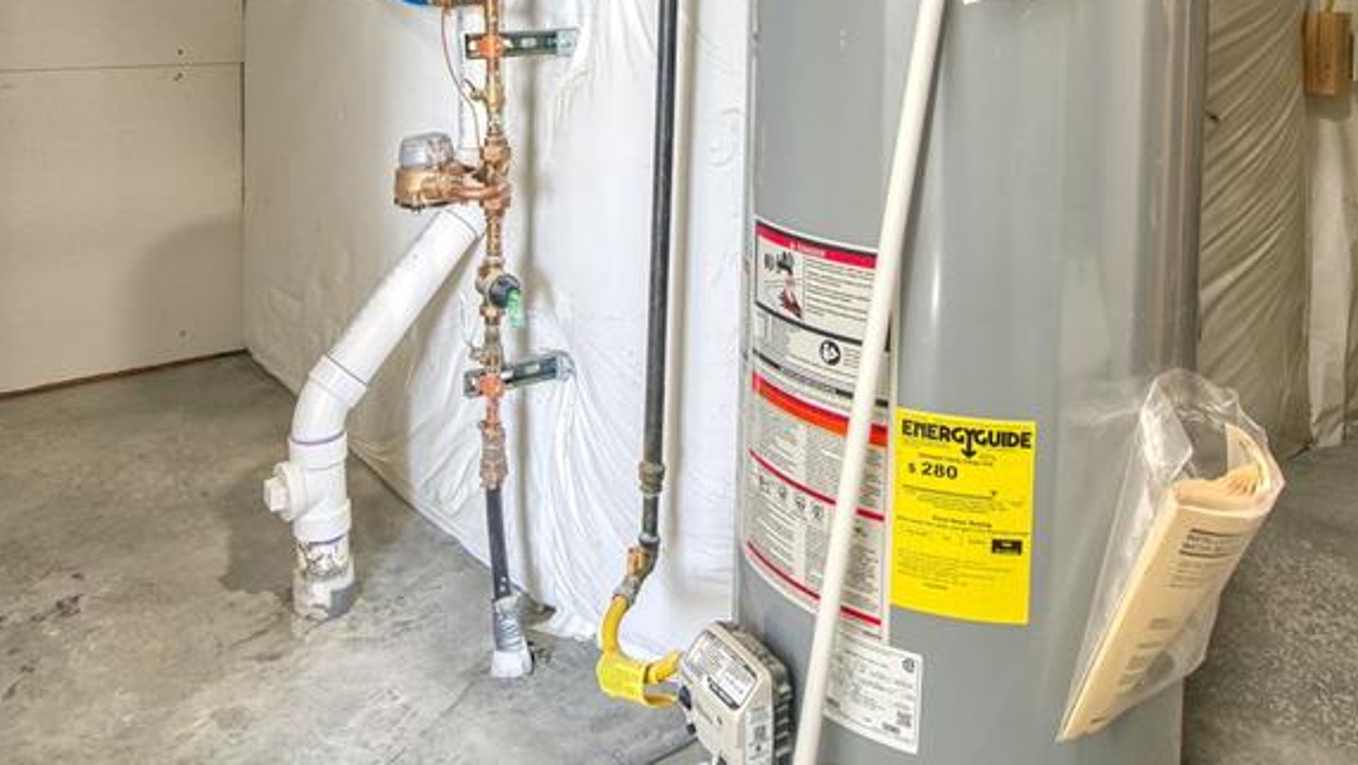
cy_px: -2
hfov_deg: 64.2
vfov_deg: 35.2
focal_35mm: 30
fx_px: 1080
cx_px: 632
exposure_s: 1/30
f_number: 4
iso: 500
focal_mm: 16
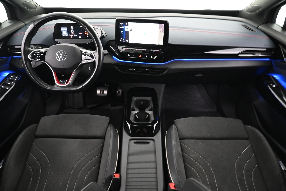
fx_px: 191
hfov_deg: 73.7
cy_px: 96
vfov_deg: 53.1
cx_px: 143
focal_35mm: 24
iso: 1600
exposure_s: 1/13
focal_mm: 16
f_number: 3.5
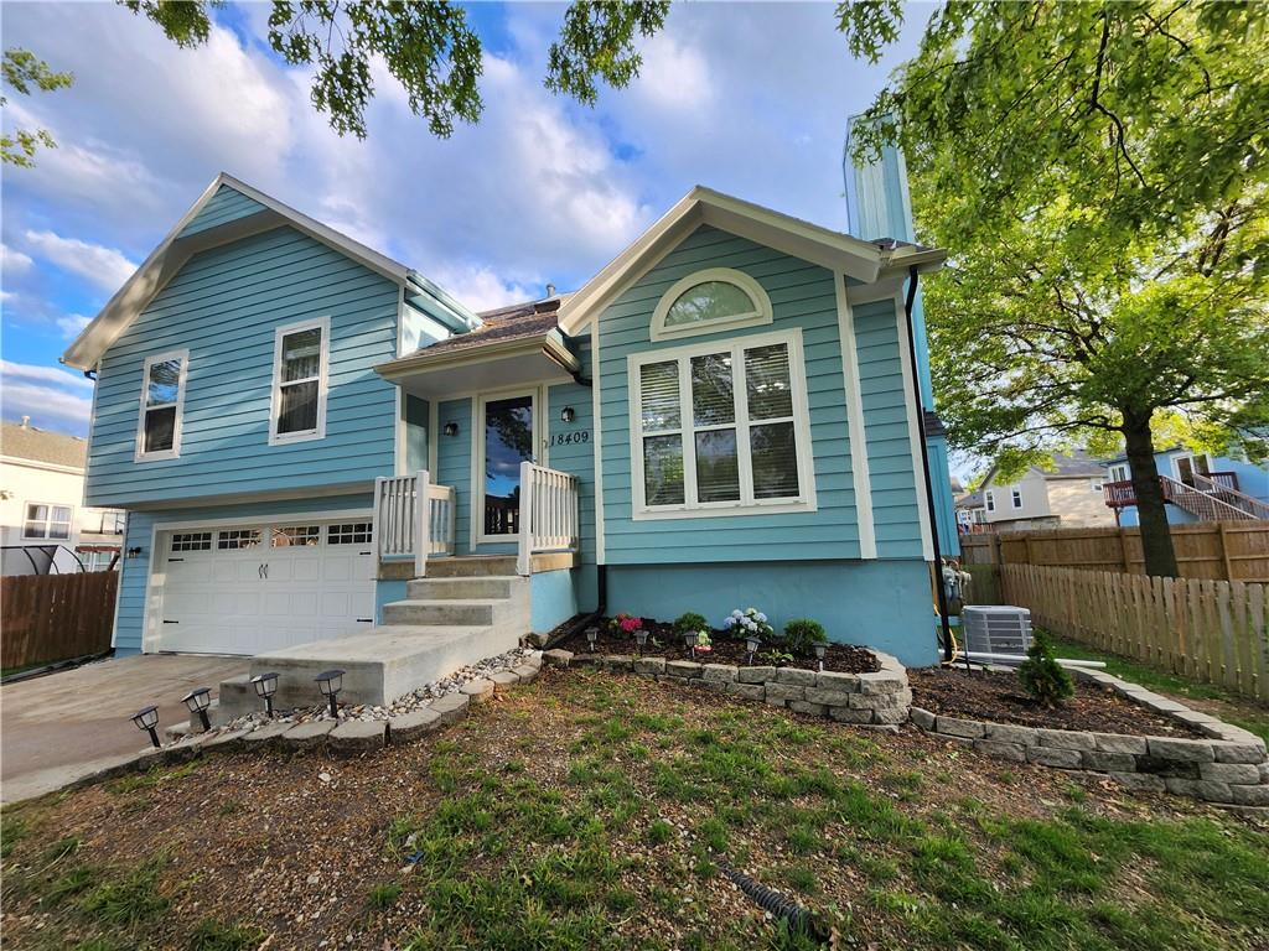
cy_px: 476
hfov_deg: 106.2
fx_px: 477
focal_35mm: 13
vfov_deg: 89.9
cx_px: 634
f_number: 2.2
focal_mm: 1.74
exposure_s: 1/187
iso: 40
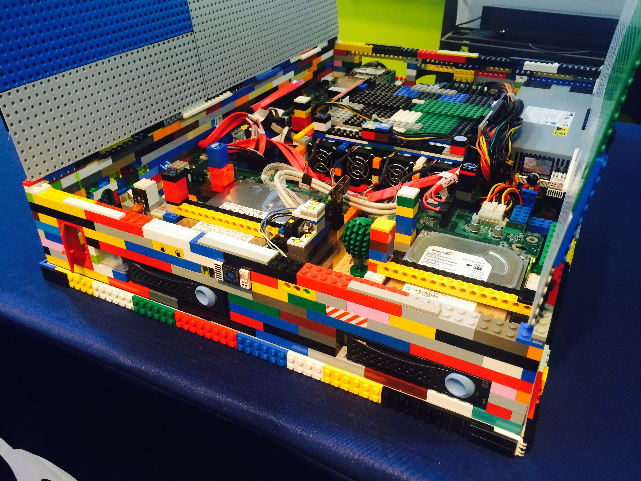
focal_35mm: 29
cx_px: 320
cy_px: 240
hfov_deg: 61.7
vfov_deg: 48.2
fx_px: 537
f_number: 2.2
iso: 125
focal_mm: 4.15
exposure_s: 1/30
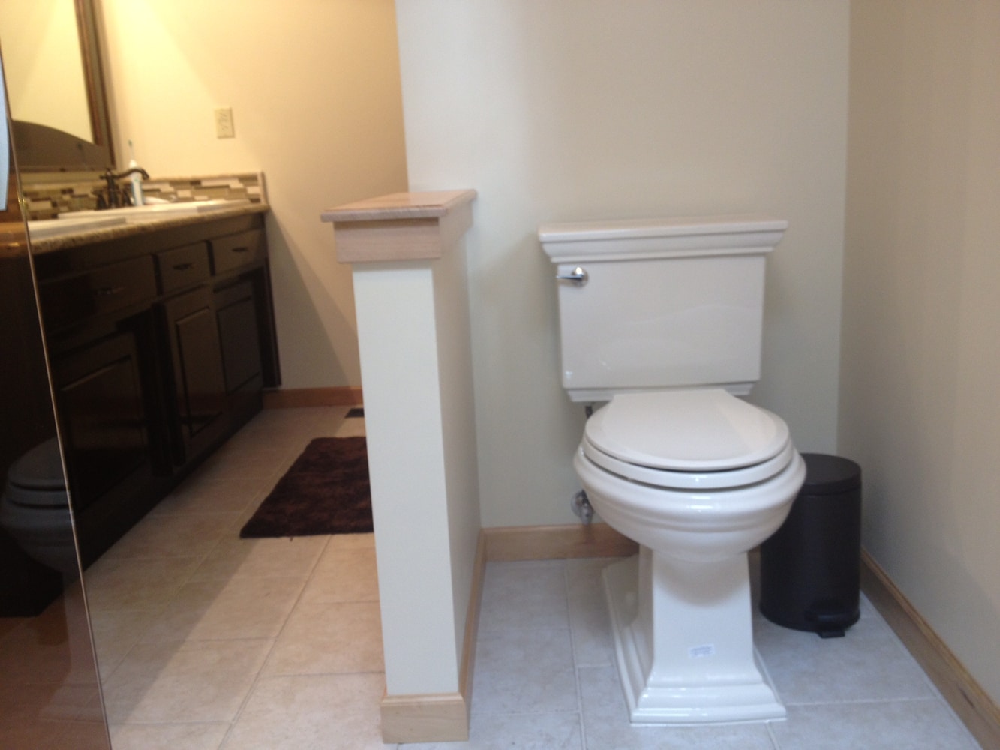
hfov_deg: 52.6
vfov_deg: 40.7
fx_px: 1011
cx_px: 500
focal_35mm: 35
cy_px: 375
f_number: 2.4
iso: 64
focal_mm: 4.28
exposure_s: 1/20
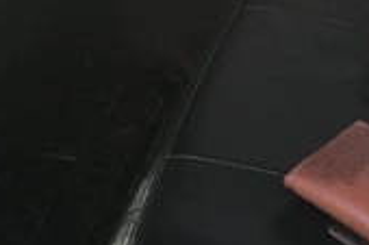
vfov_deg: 9.3
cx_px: 389
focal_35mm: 142
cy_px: -150
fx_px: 1454
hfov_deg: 14.2
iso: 25
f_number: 2.2
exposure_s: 1/33
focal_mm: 4.15
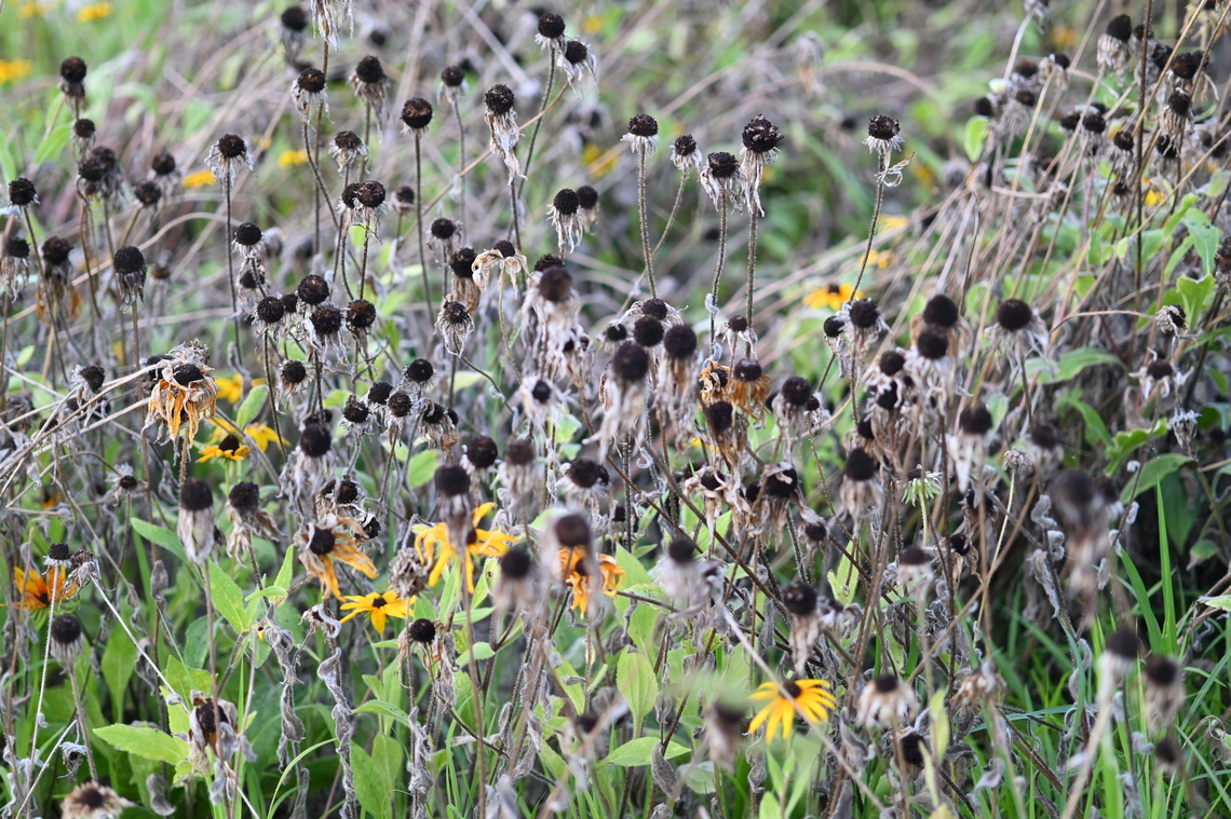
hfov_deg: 19.5
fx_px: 3589
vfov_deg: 13.0
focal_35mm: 105
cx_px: 616
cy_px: 410
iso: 400
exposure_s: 1/250
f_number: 2.8
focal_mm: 105
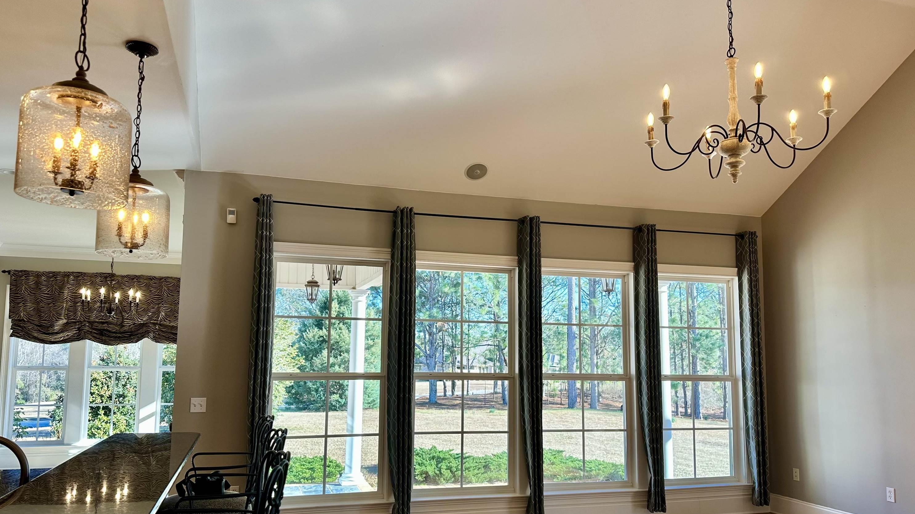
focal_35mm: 27
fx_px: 655
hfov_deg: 69.9
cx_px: 453
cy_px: 306
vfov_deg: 42.7
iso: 80
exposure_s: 1/299
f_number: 1.78
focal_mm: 6.86
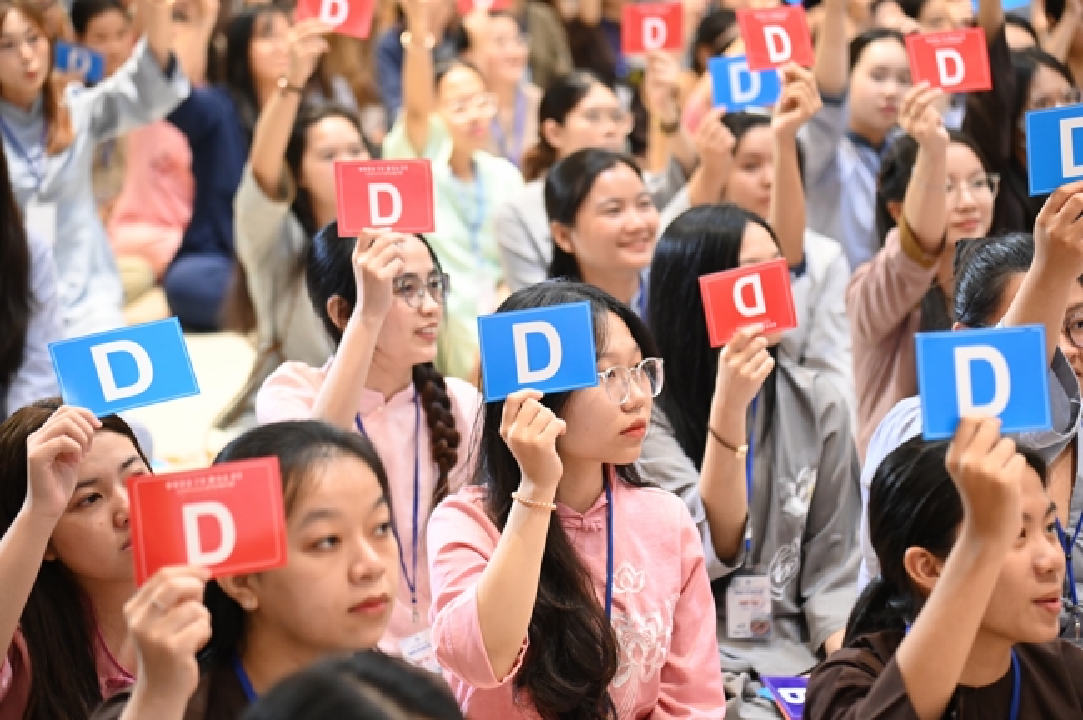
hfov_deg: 17.1
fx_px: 3606
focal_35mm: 120
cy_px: 360
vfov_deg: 11.4
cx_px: 542
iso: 4000
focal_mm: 120
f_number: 4
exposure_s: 1/100
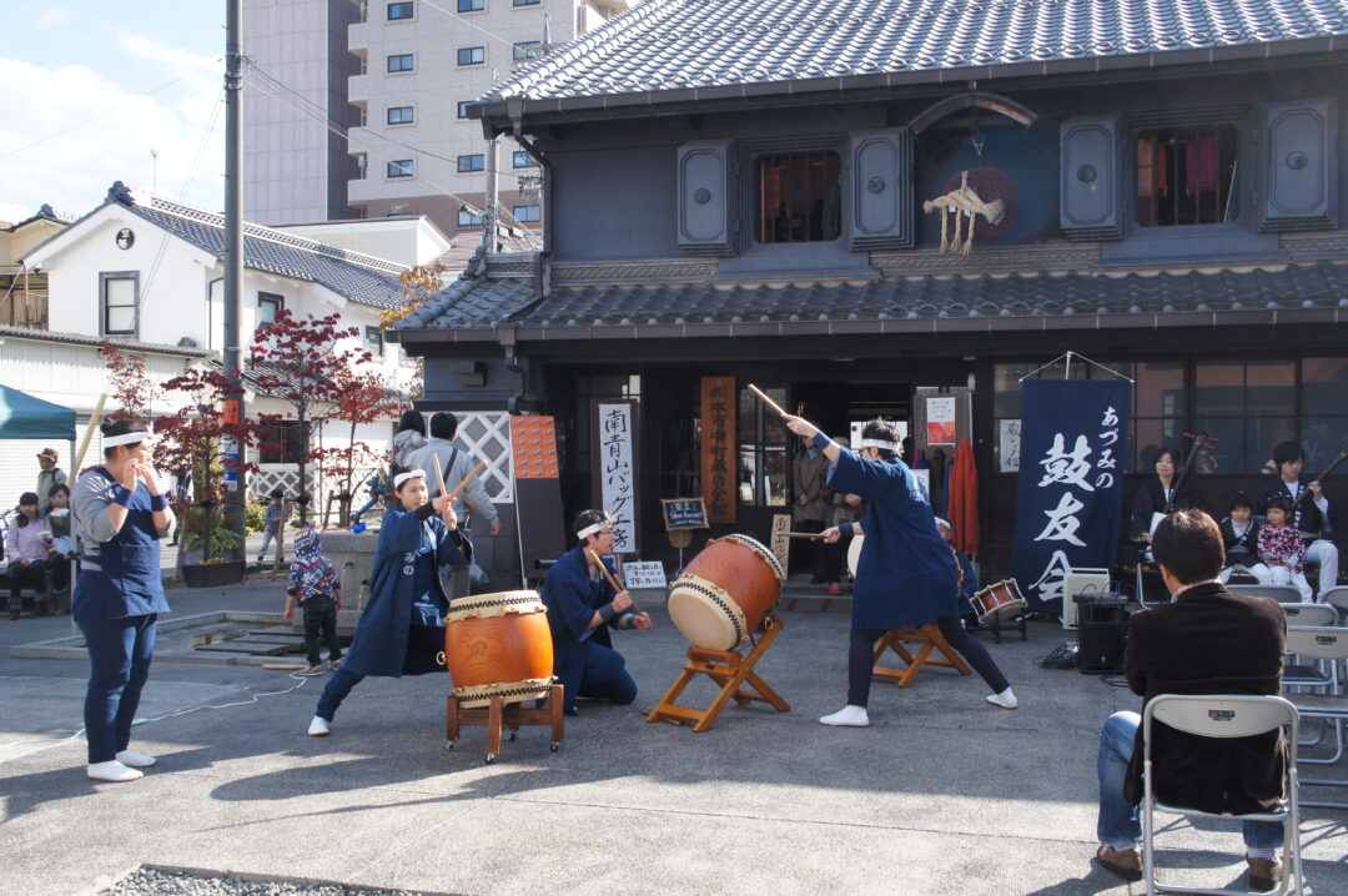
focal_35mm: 36
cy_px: 448
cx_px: 674
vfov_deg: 36.8
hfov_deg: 53.2
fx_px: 1347
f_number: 5.6
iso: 200
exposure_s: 1/320
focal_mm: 24
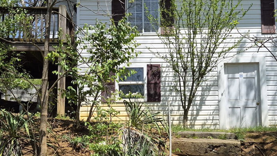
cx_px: 172
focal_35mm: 58
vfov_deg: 20.7
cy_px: 105
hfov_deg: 35.8
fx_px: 426
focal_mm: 5.4
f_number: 1.8
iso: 80
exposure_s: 1/4896
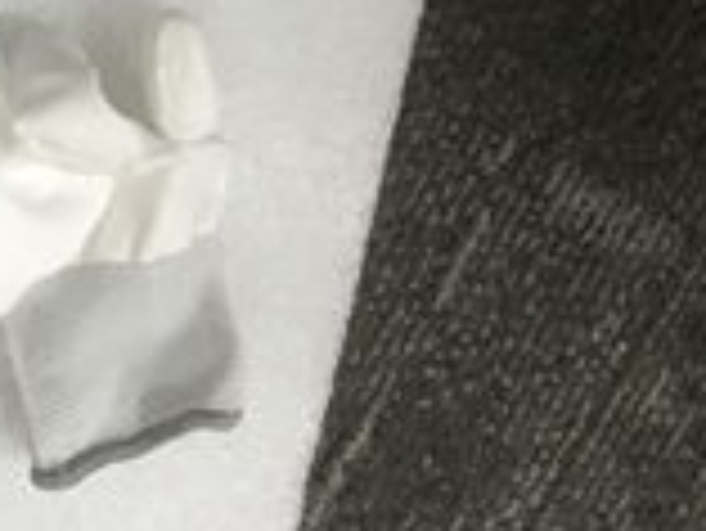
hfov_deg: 16.1
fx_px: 2184
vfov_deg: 12.5
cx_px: -477
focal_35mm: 107
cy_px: -468
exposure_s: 1/17
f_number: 1.8
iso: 40
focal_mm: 3.99
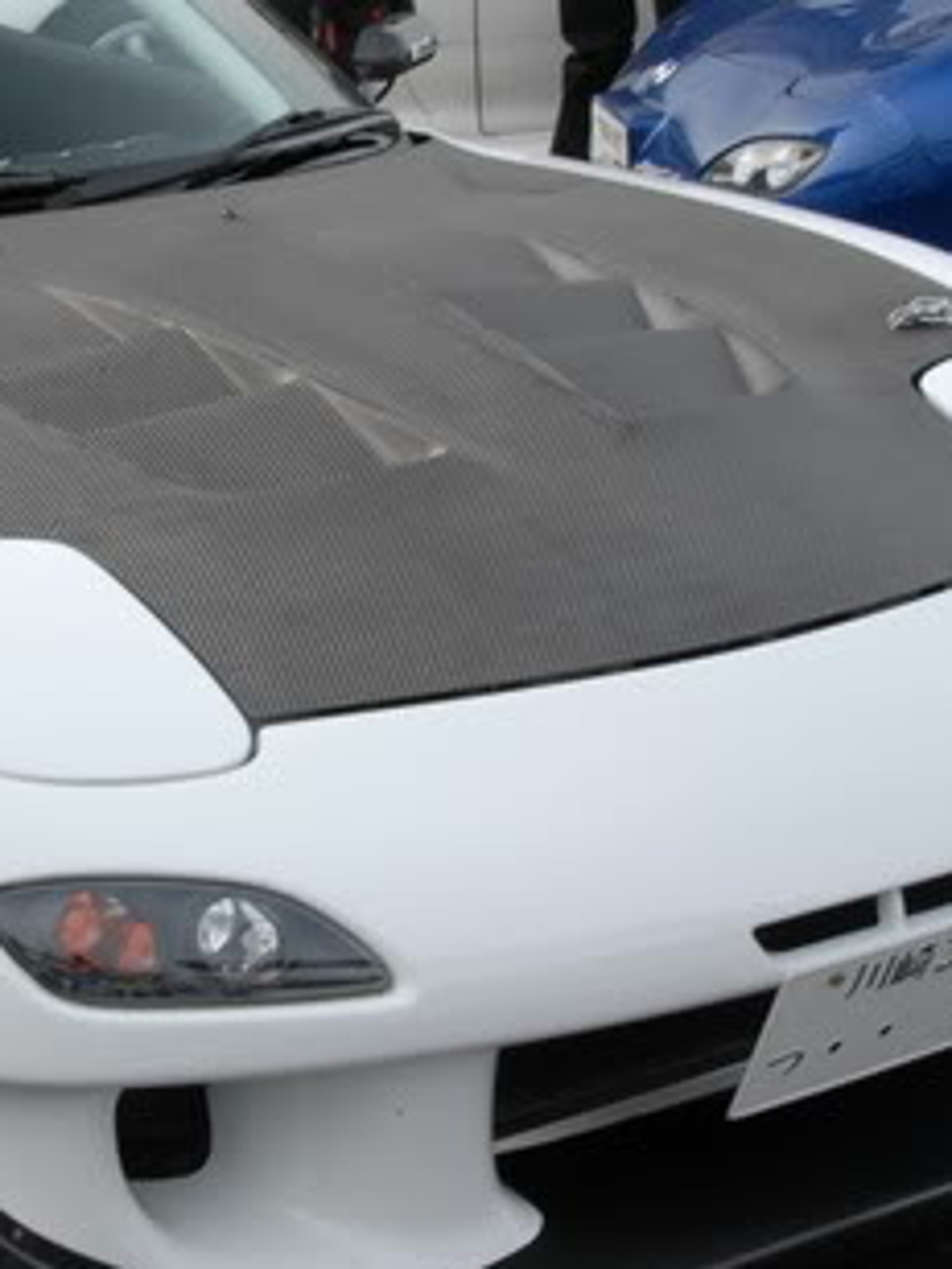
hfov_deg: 16.2
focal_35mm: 90
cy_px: 513
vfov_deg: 21.7
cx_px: 120
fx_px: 3300
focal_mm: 24
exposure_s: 1/30
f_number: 16
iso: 400
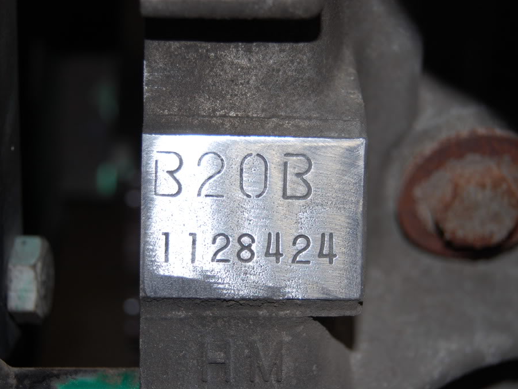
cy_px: 194
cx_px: 244
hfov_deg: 31.2
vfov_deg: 23.7
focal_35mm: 62
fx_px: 928
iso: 250
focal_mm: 38
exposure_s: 1/60
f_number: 5
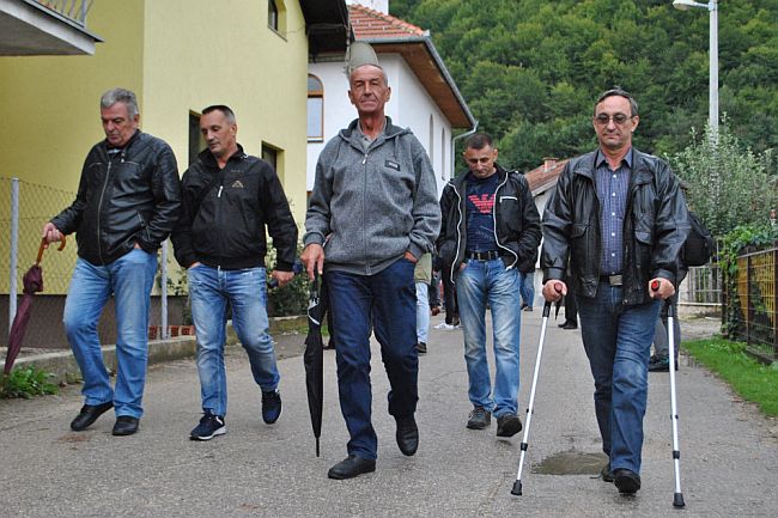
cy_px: 259
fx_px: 972
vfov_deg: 29.8
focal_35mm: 45
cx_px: 389
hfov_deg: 43.6
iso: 1000
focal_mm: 30
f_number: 5.6
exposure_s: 1/320
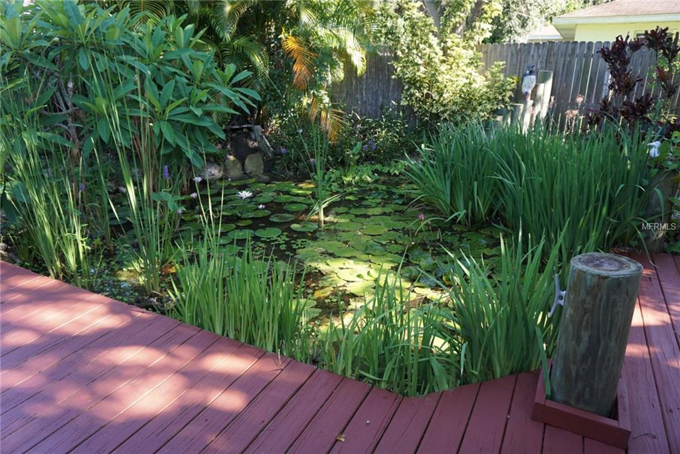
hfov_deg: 73.7
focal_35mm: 24
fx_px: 453
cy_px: 227
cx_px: 340
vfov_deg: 53.1
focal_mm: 16
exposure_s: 1/60
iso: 100
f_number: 4.5
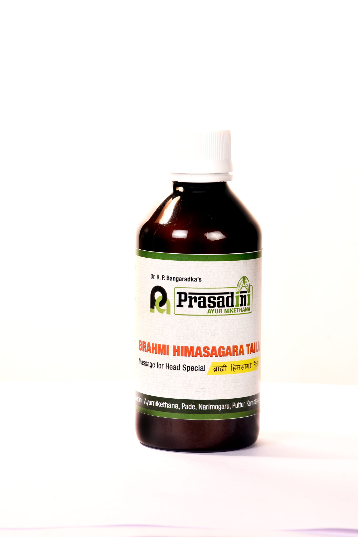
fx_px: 2237
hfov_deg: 9.1
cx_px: 179
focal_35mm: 150
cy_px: 268
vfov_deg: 13.7
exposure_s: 1/100
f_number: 14
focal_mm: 100
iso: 160
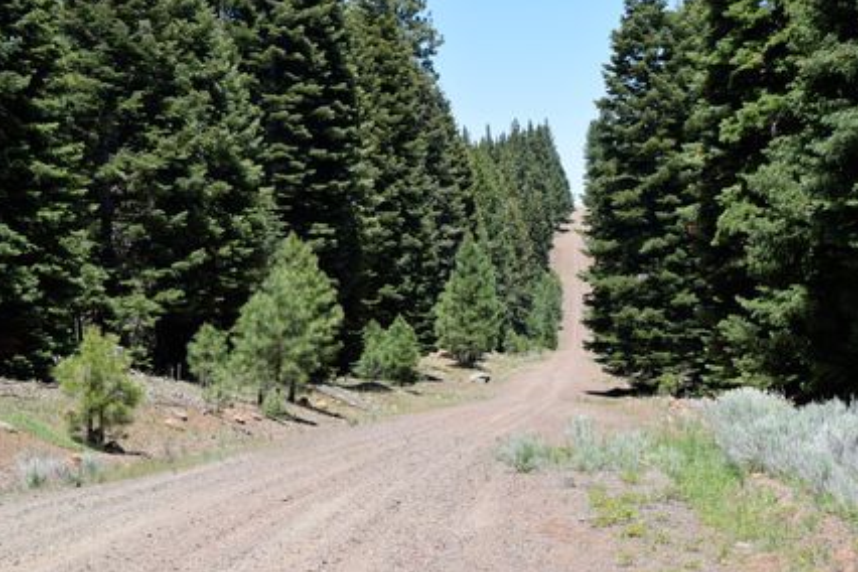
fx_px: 1990
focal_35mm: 84
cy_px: 285
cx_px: 428
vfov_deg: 16.4
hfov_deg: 24.3
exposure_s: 1/320
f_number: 9
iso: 200
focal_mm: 55
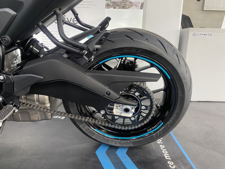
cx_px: 112
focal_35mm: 26
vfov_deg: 53.1
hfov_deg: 67.3
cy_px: 84
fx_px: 169
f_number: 1.8
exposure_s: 1/50
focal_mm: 4.25
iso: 125
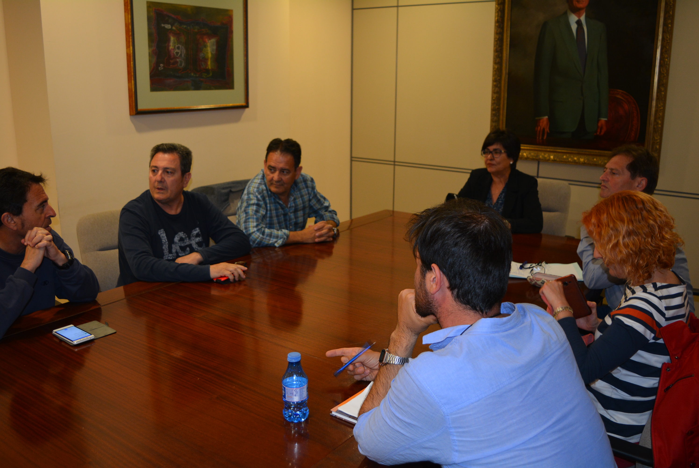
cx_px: 350
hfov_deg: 57.2
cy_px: 234
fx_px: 641
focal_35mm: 33
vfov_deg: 40.0
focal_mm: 22
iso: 560
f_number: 3.8
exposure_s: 1/60
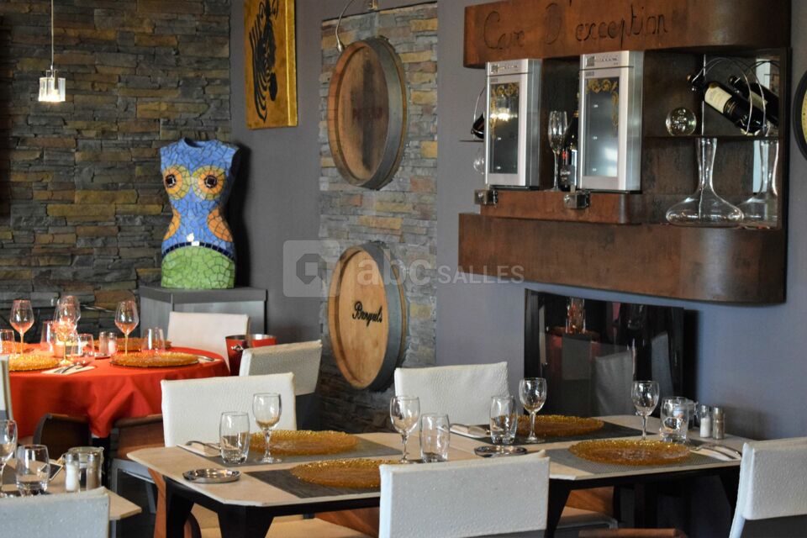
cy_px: 269
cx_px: 404
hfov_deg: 27.0
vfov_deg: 18.2
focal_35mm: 75
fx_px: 1681
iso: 3200
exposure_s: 1/60
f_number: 5.6
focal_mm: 50
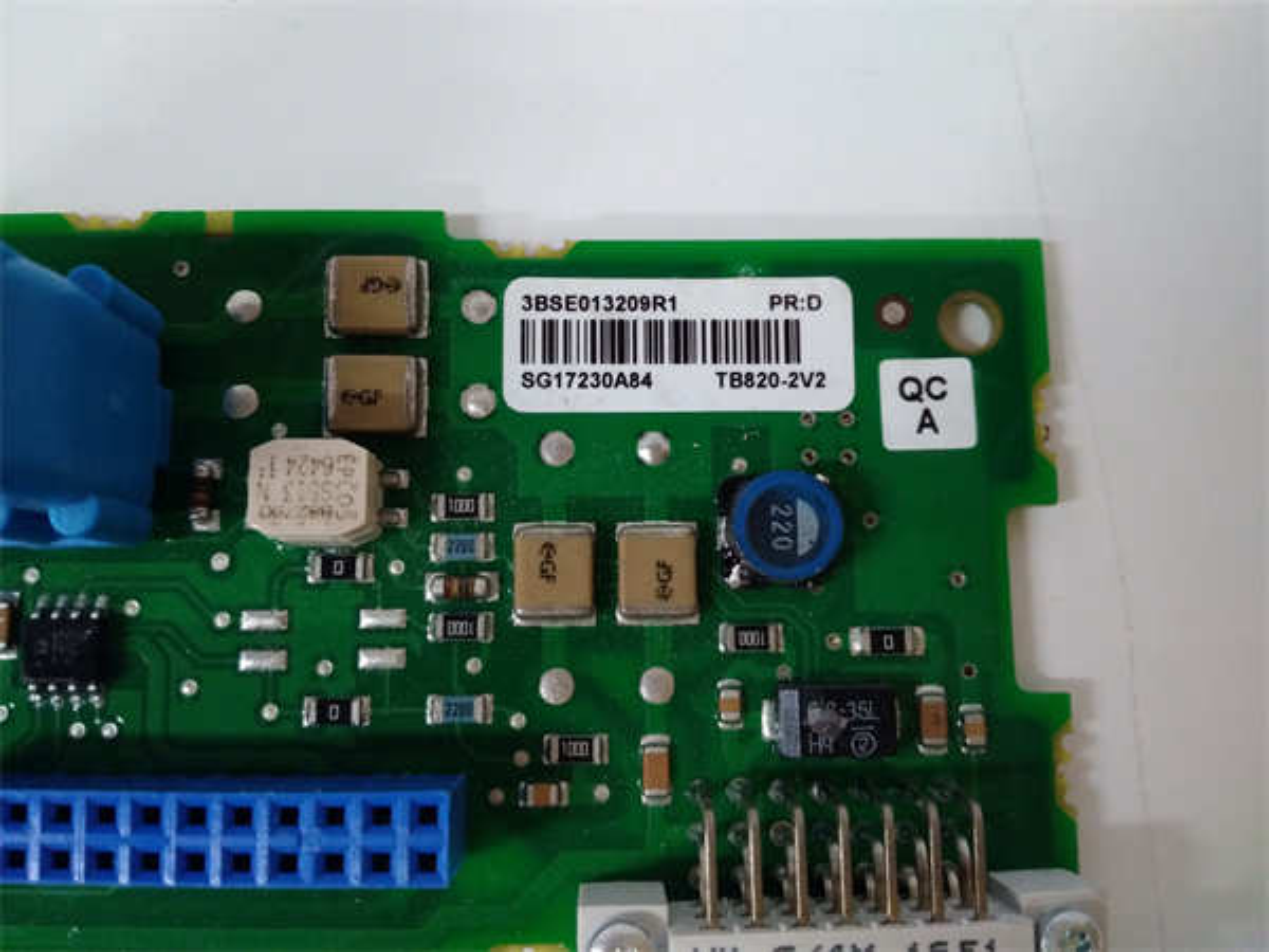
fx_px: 990
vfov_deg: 51.4
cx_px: 634
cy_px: 476
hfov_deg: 65.3
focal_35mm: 27
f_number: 2
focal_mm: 3.79
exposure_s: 1/33
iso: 565
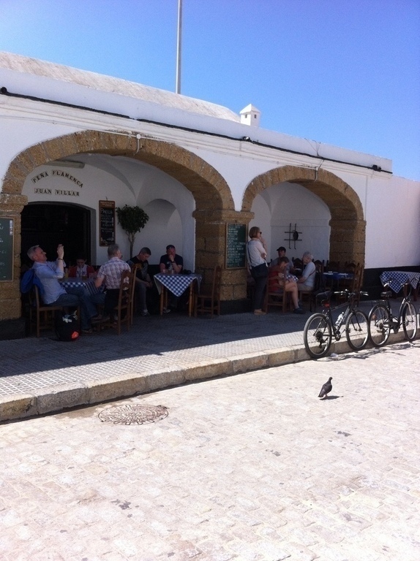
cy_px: 280
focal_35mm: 35
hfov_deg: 40.6
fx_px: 567
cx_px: 210
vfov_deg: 52.7
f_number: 2.8
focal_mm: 3.85
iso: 80
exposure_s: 1/1371
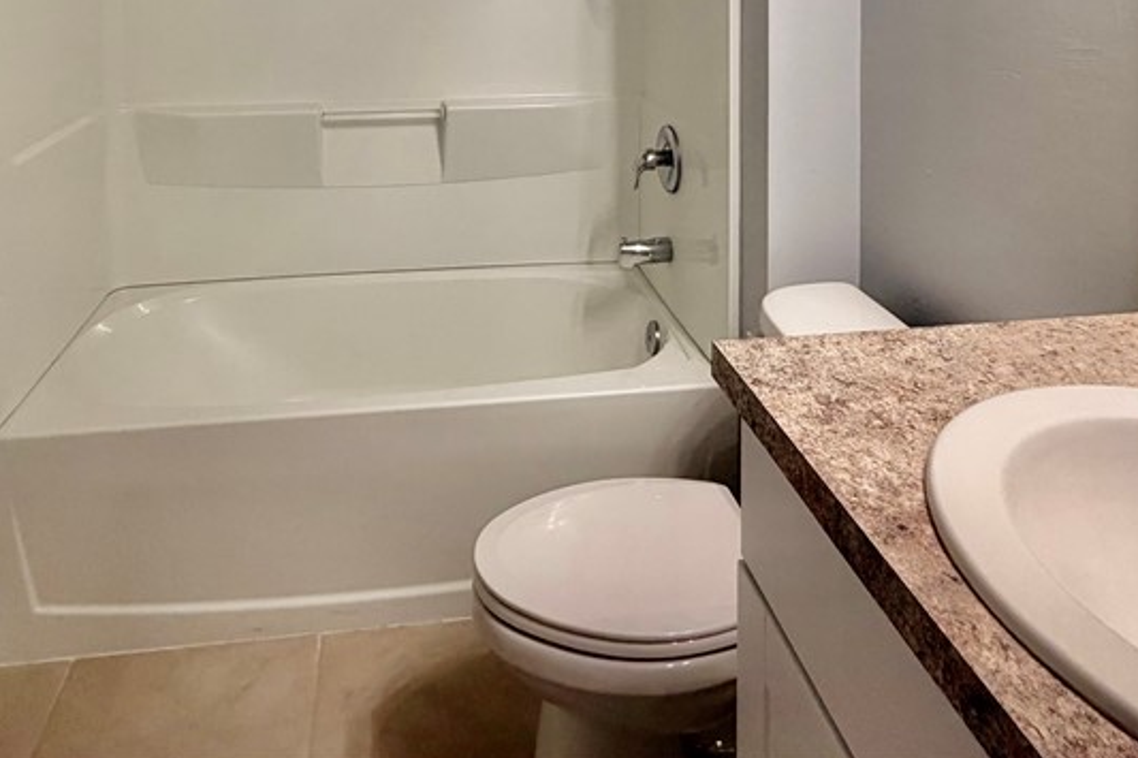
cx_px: 508
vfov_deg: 39.0
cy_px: -56
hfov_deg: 65.3
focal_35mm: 28
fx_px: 885
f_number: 2.2
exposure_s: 1/120
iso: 250
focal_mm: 2.22
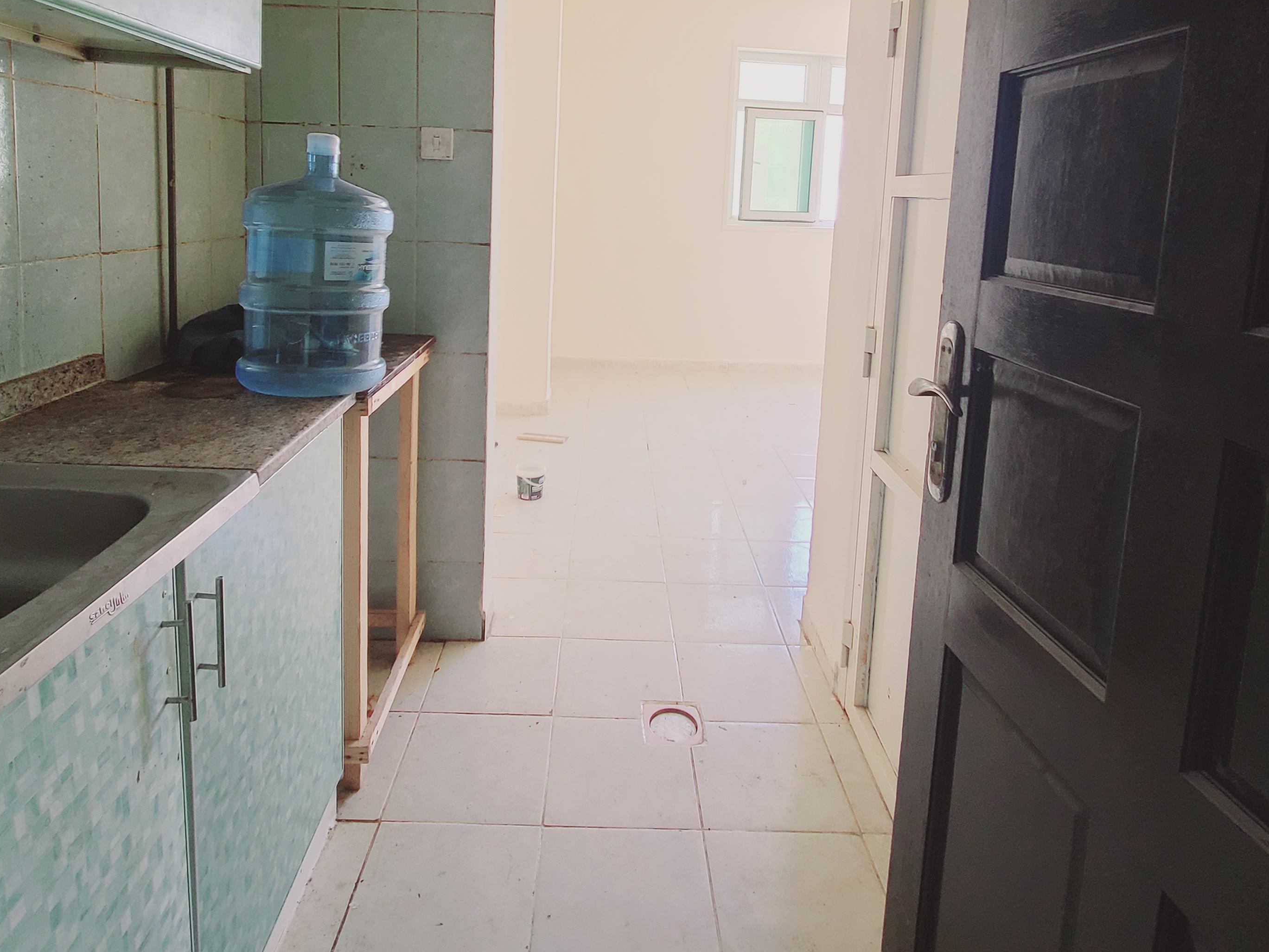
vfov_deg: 65.9
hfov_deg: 84.7
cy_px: 282
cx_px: 627
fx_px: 697
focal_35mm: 19
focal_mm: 2.2
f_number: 2.2
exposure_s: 1/60
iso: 200
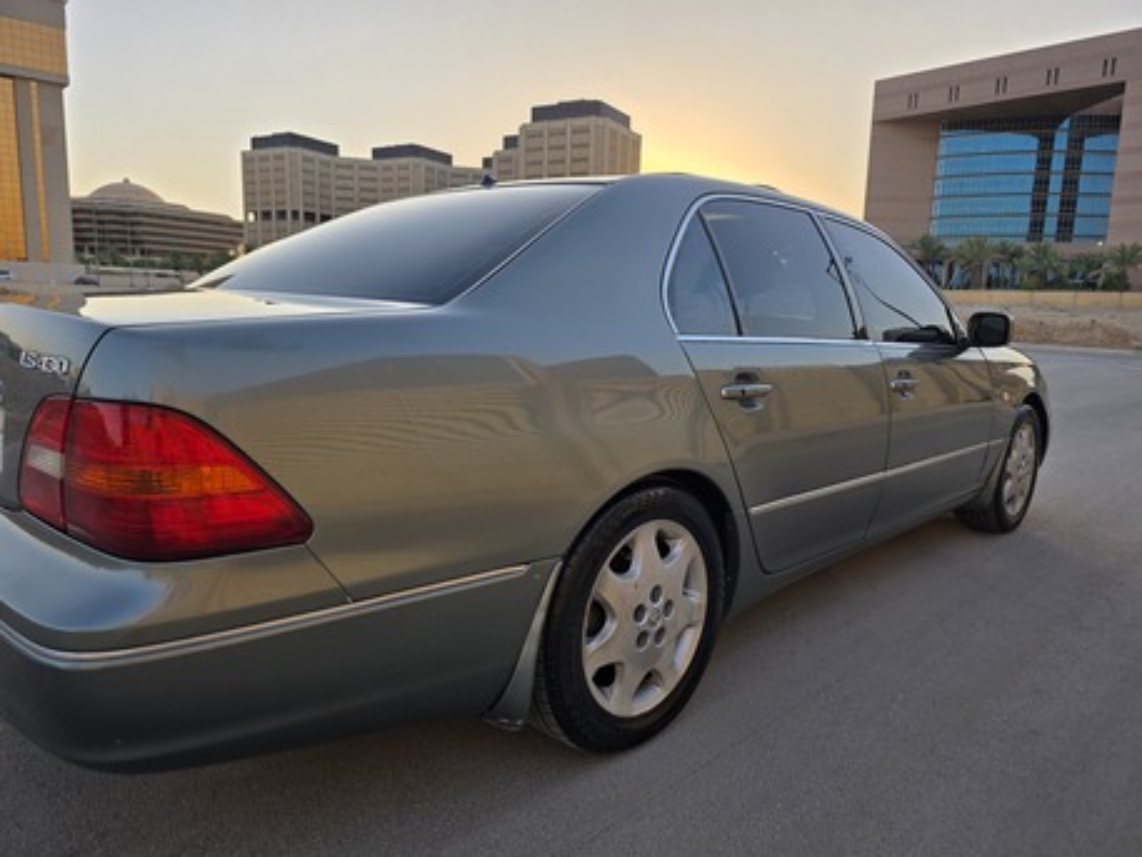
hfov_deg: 73.9
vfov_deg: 58.9
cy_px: 428
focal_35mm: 23
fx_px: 759
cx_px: 571
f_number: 1.7
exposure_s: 1/1632
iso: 80
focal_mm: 6.3
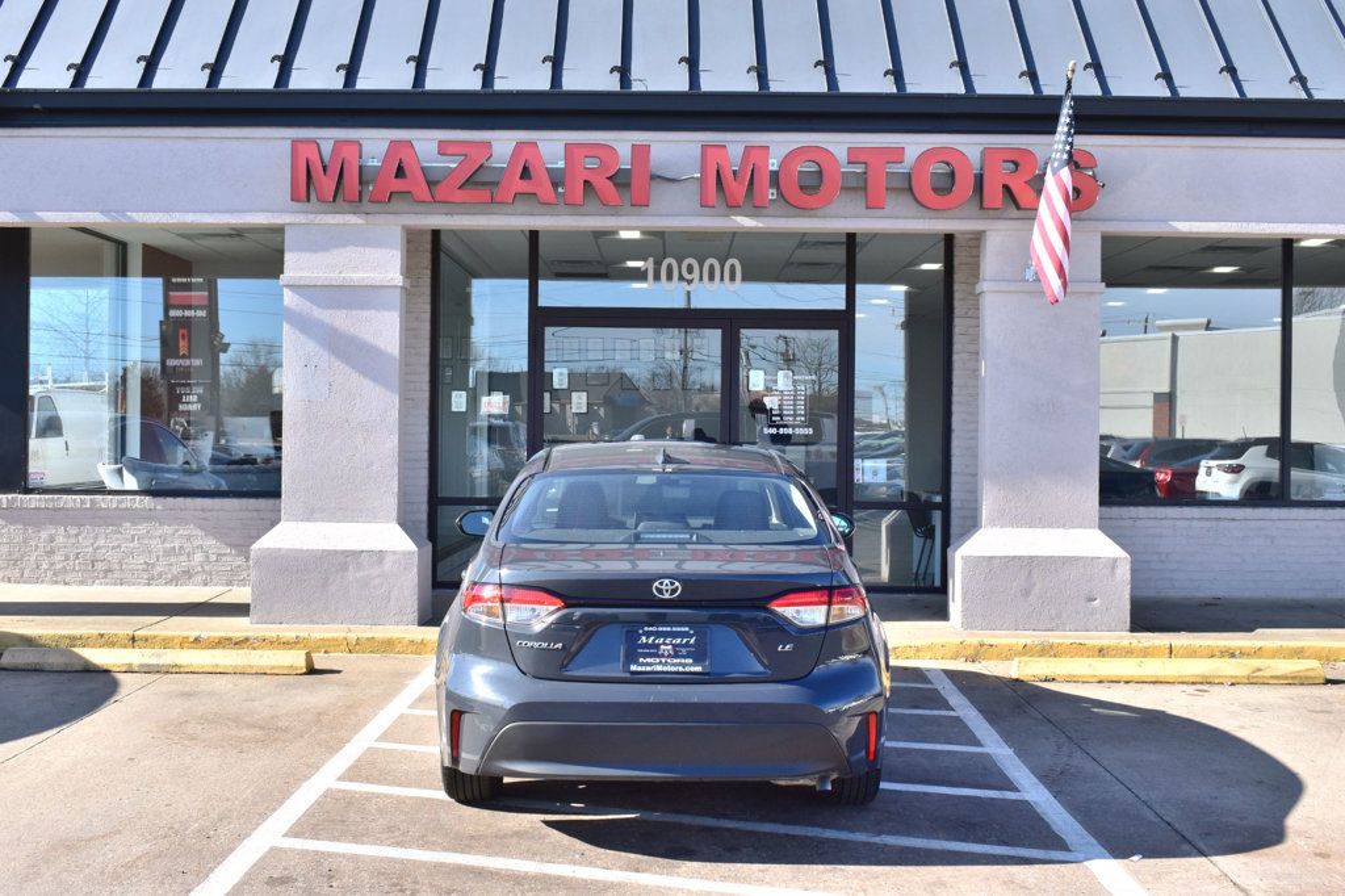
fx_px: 1681
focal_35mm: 45
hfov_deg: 43.6
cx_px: 672
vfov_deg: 29.8
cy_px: 448
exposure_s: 1/320
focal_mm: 30
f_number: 11
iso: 400
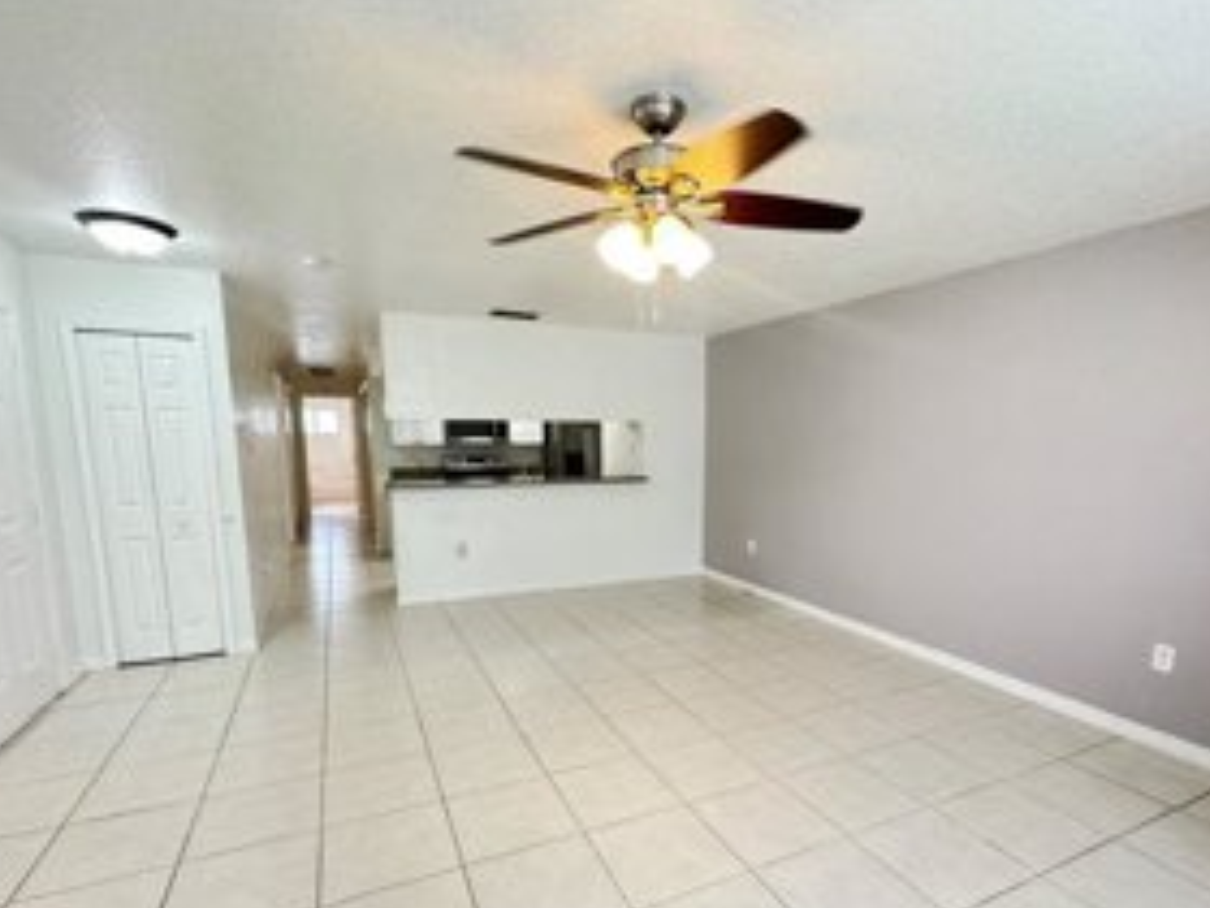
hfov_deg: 87.7
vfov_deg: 71.0
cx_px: 640
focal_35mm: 18
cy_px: 536
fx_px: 629
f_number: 2.2
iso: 400
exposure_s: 1/60
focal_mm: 2.22
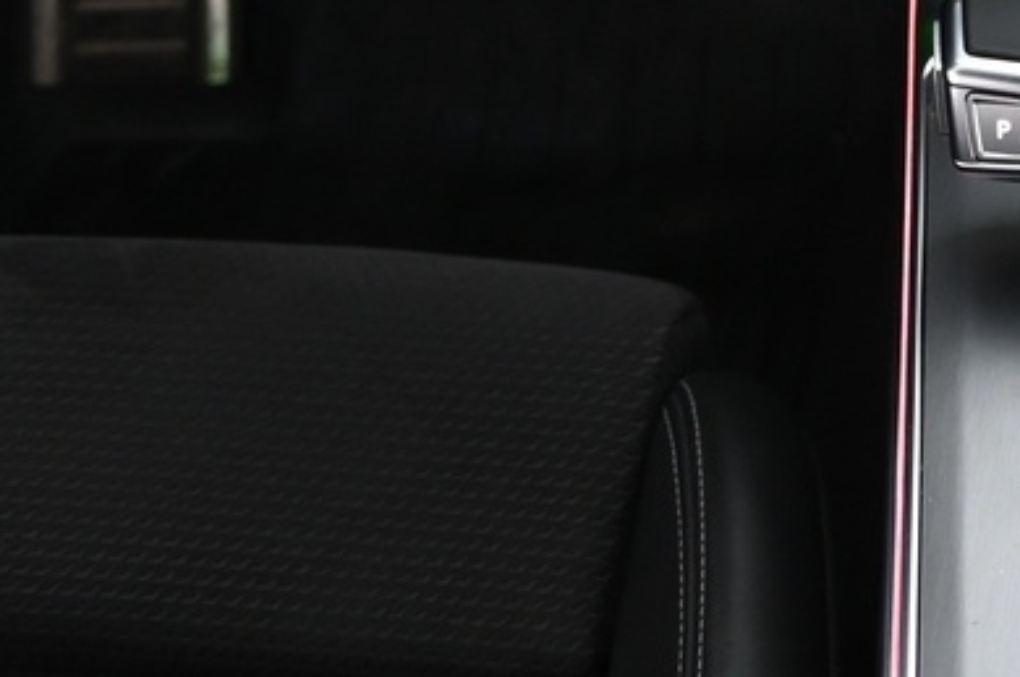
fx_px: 2830
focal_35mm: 100
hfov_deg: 19.2
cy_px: -251
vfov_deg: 13.1
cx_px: 1253
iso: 2000
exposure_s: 1/15
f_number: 4
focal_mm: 24
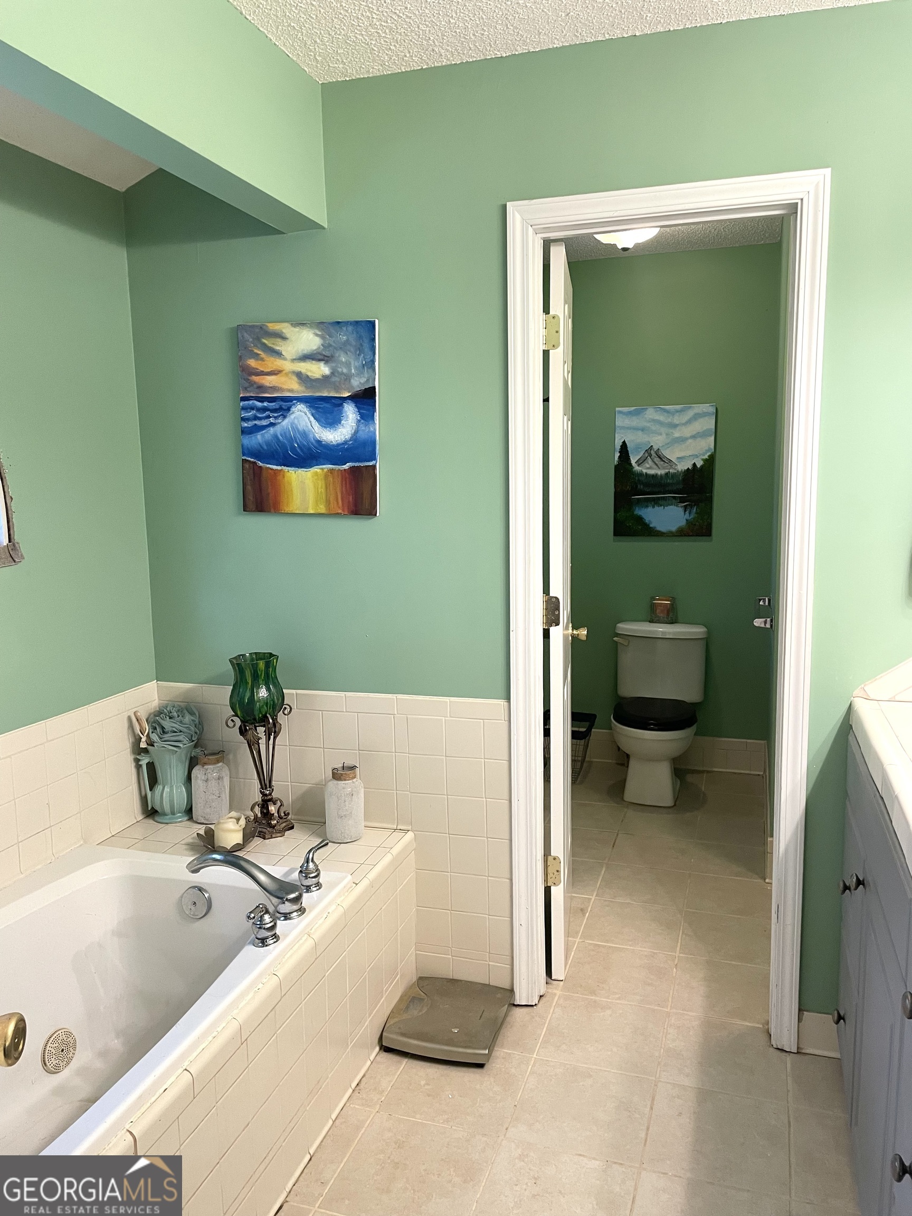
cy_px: 608
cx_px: 456
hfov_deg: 53.1
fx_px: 913
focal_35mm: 26
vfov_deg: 67.3
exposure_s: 1/60
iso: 125
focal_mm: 4.2
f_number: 1.6
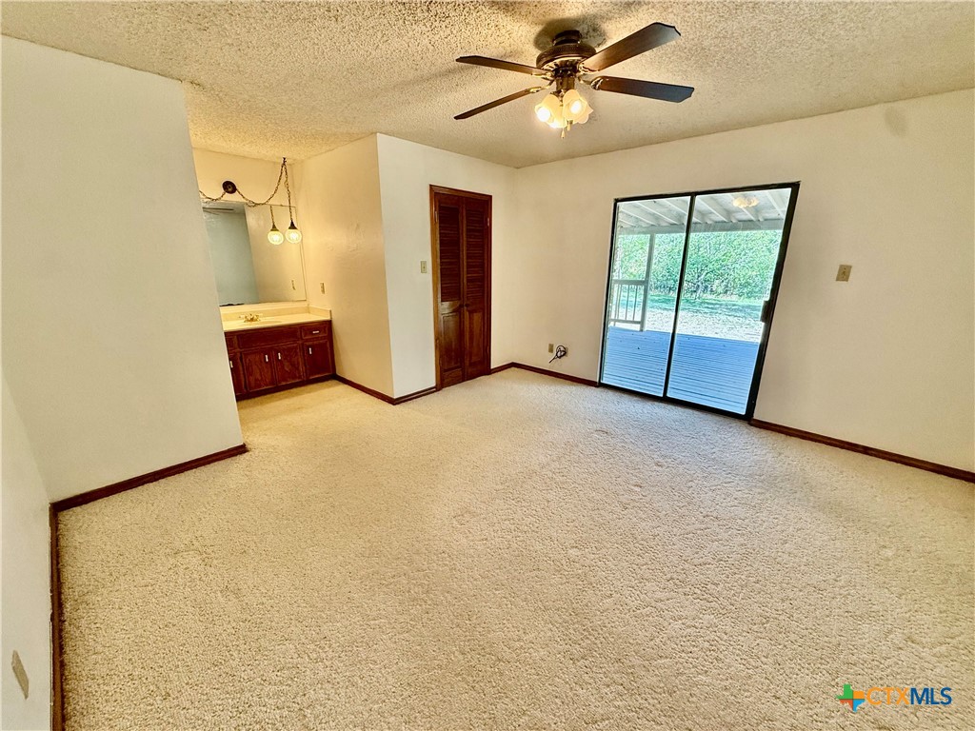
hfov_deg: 102.1
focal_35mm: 14
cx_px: 488
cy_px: 366
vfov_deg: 85.7
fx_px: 394
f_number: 2.2
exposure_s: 1/120
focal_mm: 2.22
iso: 200
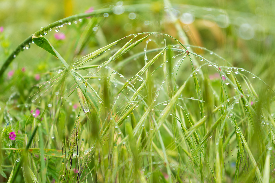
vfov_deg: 19.5
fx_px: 535
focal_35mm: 70
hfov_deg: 28.8
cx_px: 138
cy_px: 92
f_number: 5.6
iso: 100
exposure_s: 1/80
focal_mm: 70
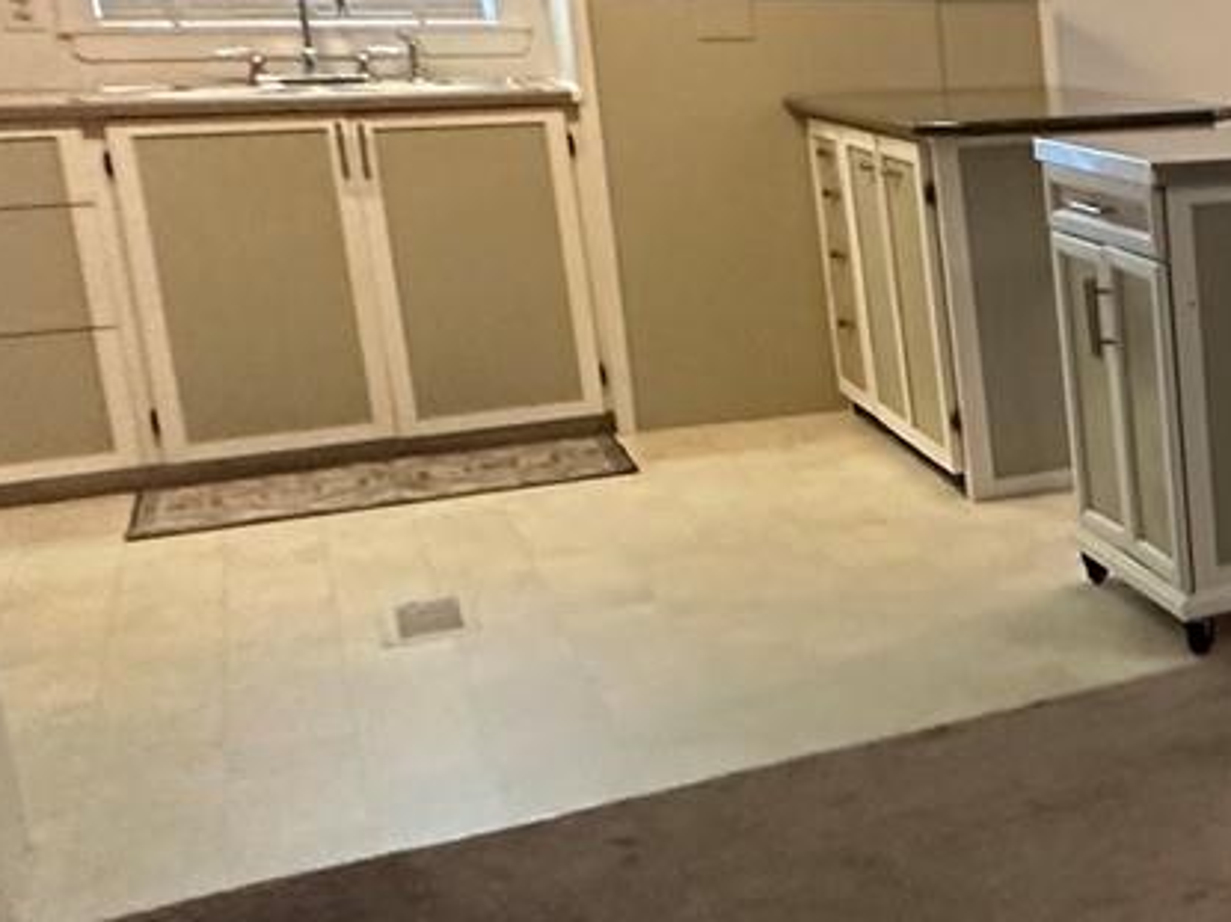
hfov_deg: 23.0
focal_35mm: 54
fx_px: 1920
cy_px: 305
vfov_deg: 26.9
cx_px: 2121
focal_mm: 2.22
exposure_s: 1/60
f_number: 2.2
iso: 400
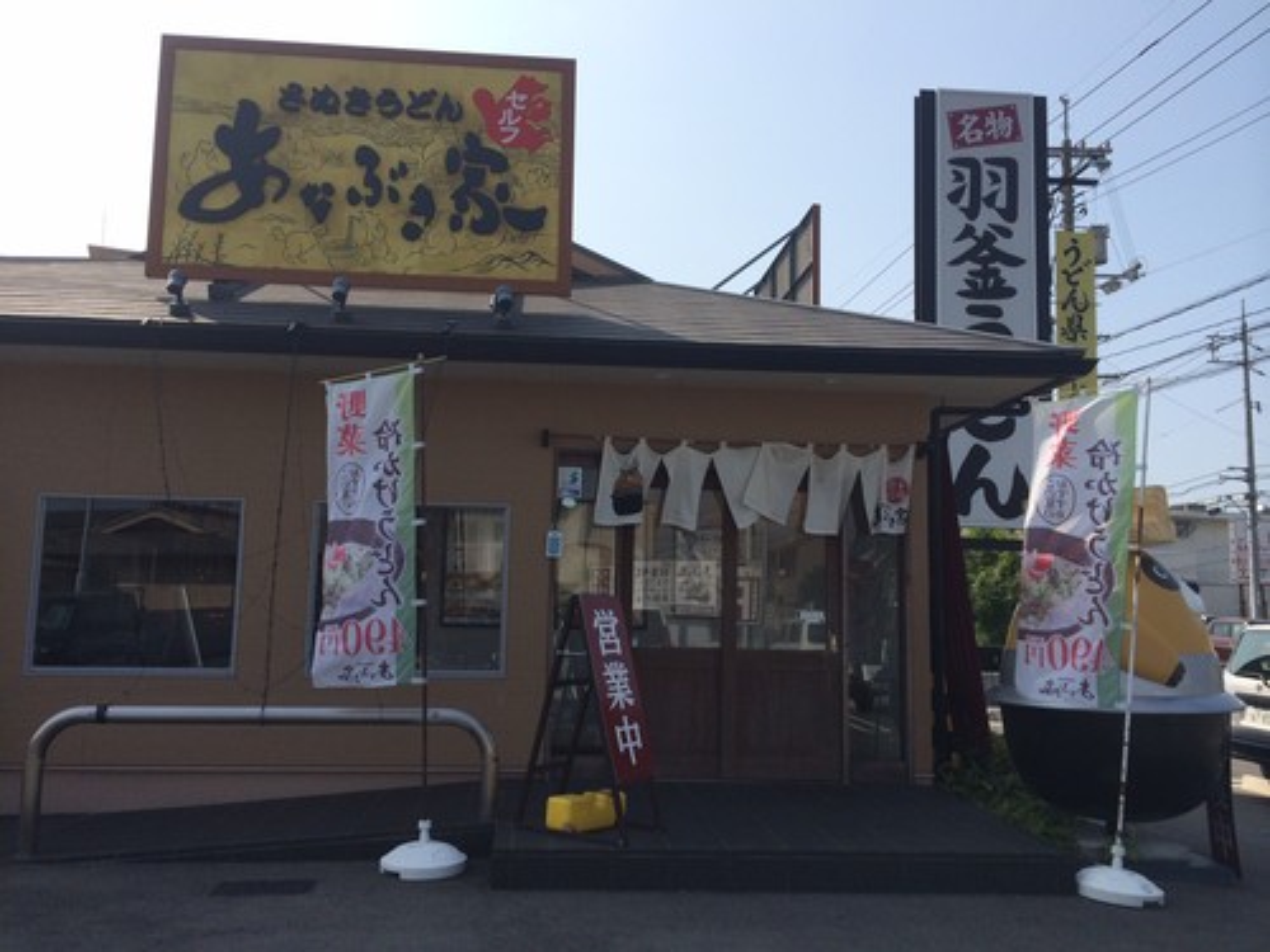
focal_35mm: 30
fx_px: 1101
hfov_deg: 60.0
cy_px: 476
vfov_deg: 46.8
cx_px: 635
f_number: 2.2
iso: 32
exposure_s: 1/2283
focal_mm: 4.12
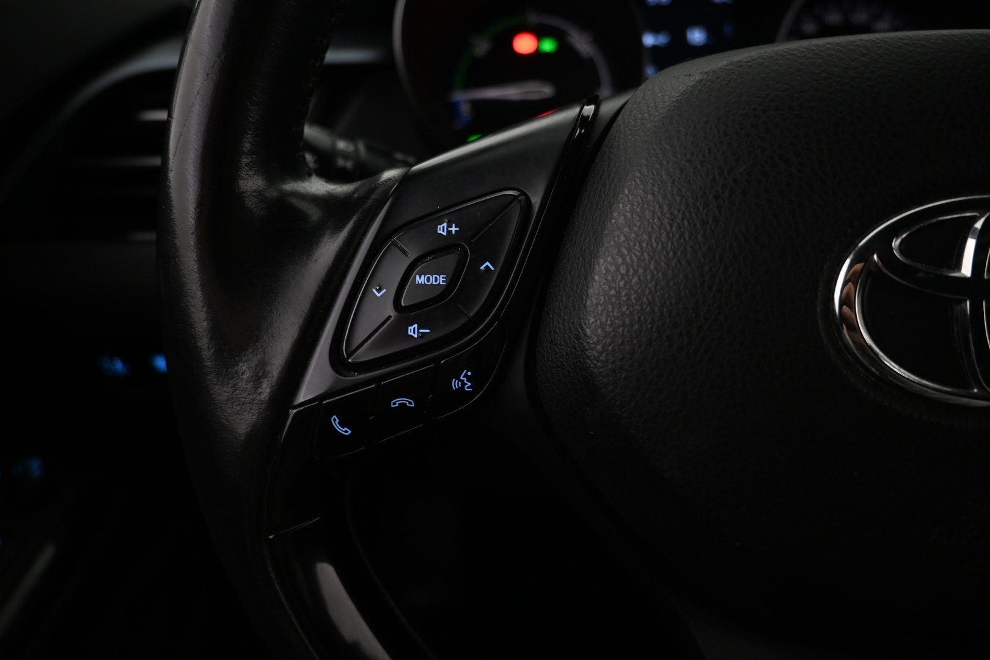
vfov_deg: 53.1
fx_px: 660
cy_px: 330
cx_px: 495
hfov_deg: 73.7
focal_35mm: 24
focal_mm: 16
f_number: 3.5
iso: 900
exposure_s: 1/25
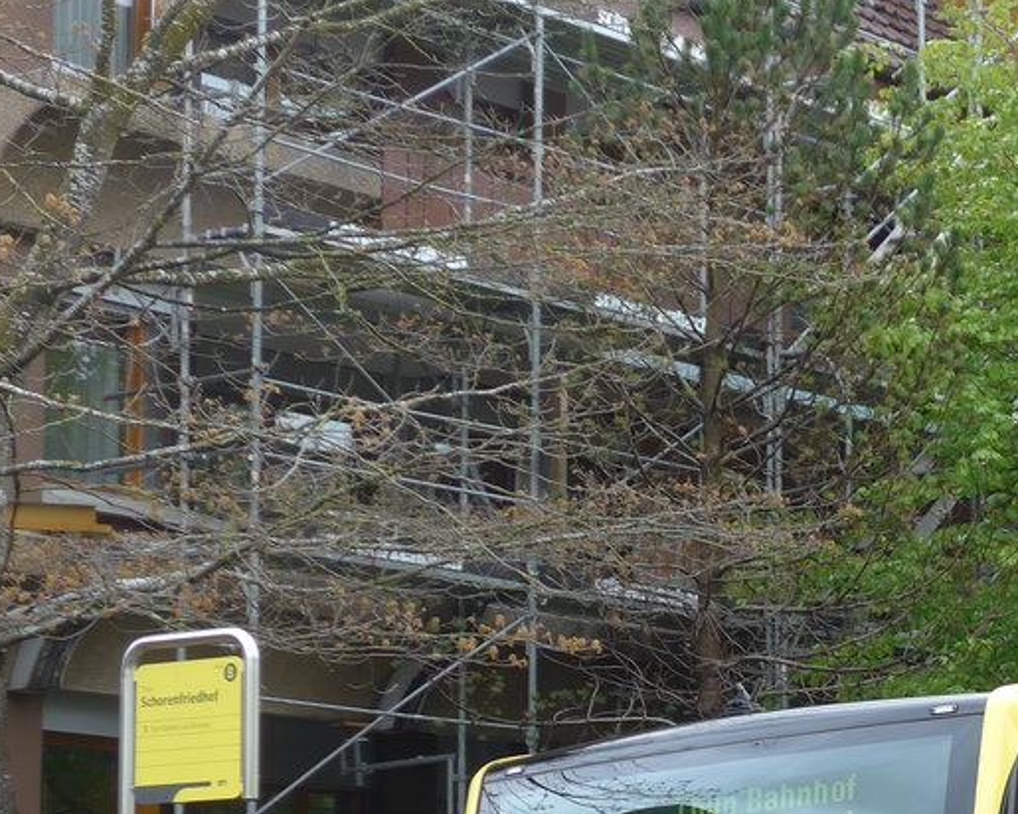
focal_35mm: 125
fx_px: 3766
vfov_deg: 12.2
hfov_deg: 15.0
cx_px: 1131
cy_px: 844
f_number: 3.4
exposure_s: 1/250
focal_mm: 11.3
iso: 80
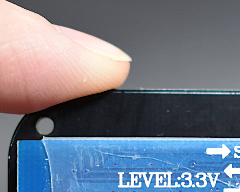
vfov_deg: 10.5
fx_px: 1030
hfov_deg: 13.2
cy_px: 206
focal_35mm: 145
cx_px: 215
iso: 800
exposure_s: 1/60
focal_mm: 38
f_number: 5
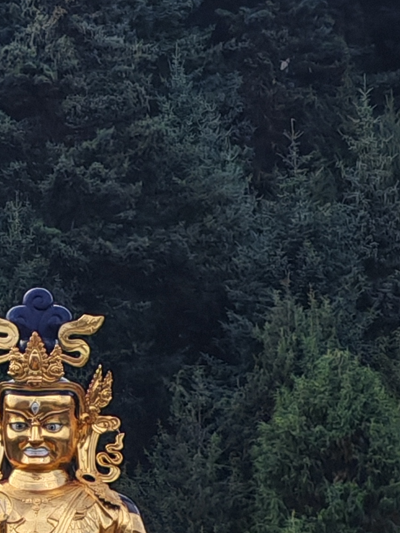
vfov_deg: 5.4
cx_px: 51
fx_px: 5702
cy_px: 431
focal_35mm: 370
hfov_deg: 4.0
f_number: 2.4
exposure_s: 1/660
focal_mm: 8.67
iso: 50
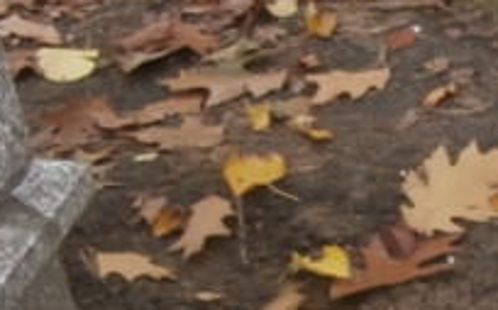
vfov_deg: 8.0
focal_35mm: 160
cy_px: 459
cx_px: 1001
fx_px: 2169
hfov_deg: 11.7
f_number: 3
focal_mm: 4.2
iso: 100
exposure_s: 1/50
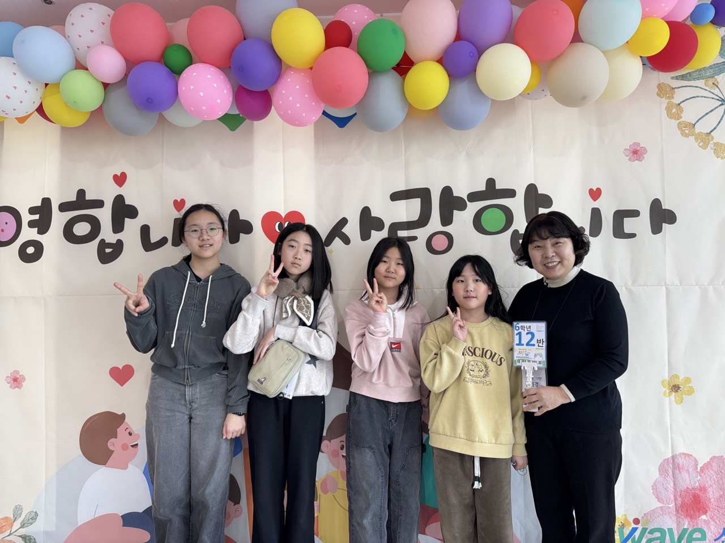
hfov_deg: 71.6
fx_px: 503
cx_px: 362
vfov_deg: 56.8
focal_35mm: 24
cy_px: 272
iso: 160
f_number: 1.78
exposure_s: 1/120
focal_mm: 6.76
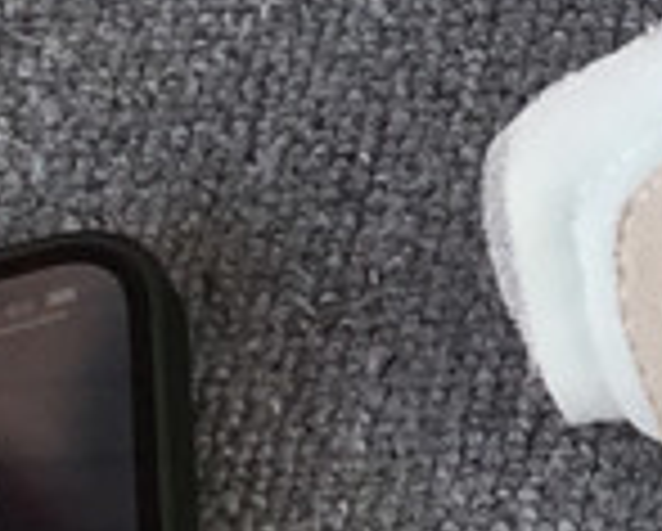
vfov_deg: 7.8
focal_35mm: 185
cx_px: 1855
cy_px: -709
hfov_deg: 8.9
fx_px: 3629
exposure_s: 1/272
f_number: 2.4
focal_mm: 3.3
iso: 25
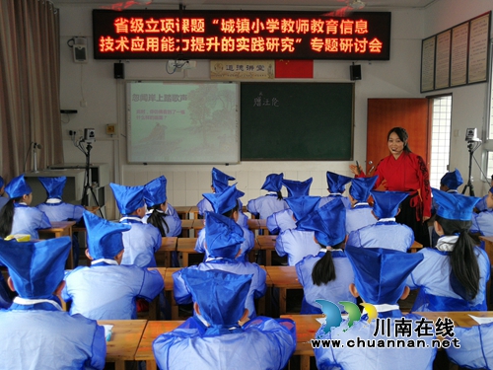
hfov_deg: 51.4
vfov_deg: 39.7
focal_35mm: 36
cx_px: 246
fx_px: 513
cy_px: 185
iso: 50
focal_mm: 3.95
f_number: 1.8
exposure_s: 1/60
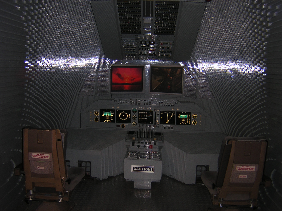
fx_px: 293
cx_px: 141
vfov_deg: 39.7
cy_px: 106
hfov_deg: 51.4
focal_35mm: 36
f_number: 2.6
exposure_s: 1/60.1
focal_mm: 4.7
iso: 110
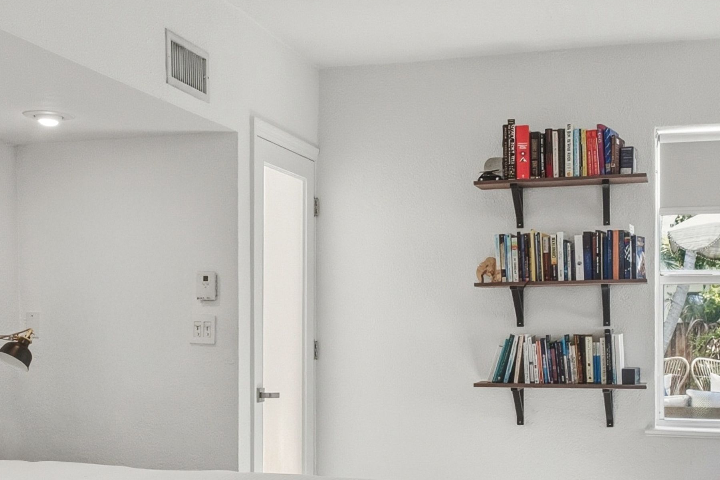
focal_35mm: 46
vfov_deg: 29.0
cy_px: 327
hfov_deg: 42.7
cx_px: 371
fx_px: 920
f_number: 8
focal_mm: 12
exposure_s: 1/250
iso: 400
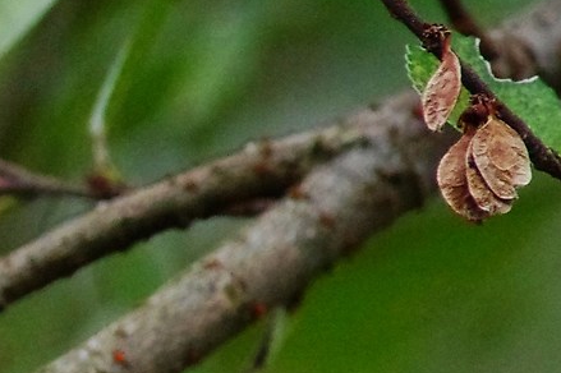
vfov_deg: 0.3
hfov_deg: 0.4
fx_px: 71565
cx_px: -930
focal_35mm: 4596
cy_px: 278
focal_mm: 560
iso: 3200
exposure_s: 1/250
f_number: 8
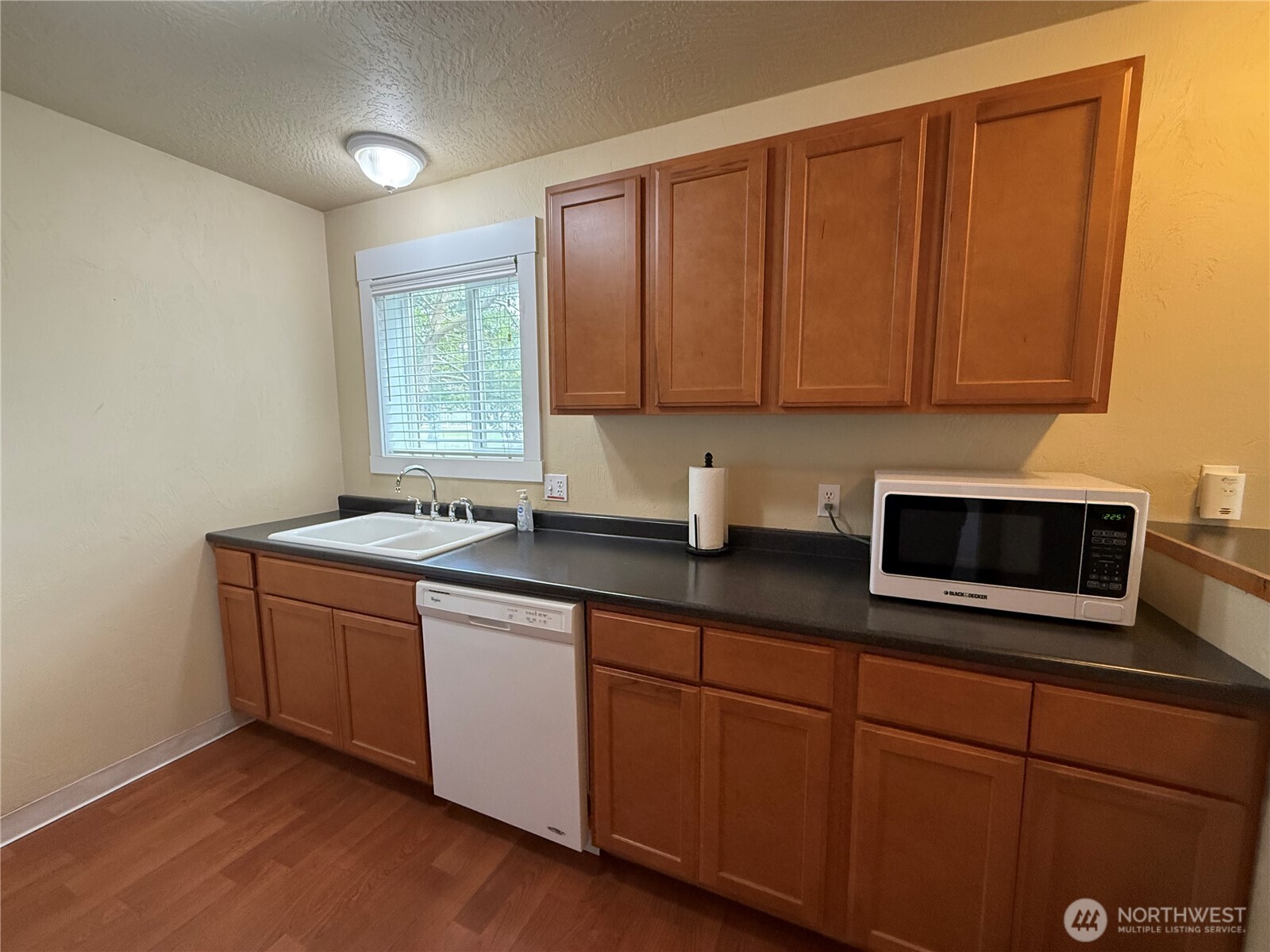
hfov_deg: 102.1
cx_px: 635
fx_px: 514
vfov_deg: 85.7
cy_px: 476
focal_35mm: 14
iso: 400
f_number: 2.2
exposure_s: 1/120
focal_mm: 2.22
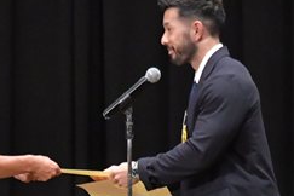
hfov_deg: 3.2
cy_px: 221
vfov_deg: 2.1
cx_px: 72
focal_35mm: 643
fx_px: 5251
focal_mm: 135
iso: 6400
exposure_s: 1/400
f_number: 5.6
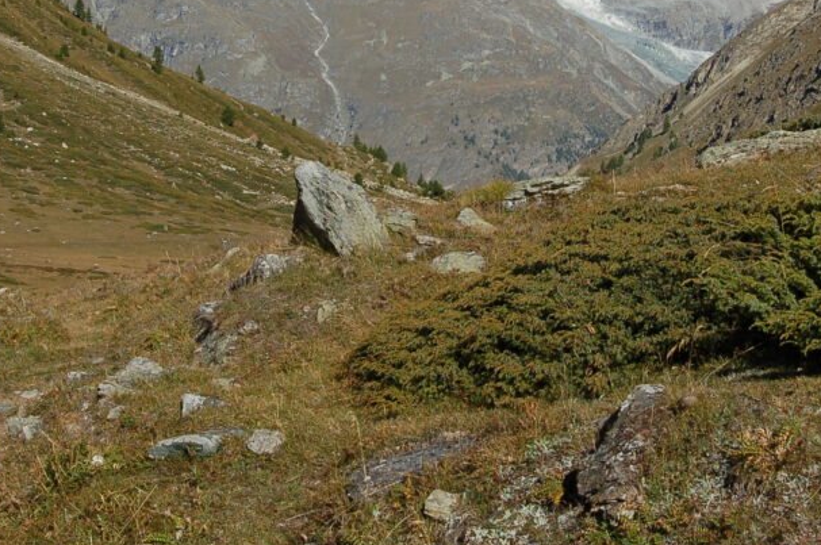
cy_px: 60
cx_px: 427
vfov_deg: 14.7
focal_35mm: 92
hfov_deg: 22.2
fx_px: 2095
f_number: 11
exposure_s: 1/320
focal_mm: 31
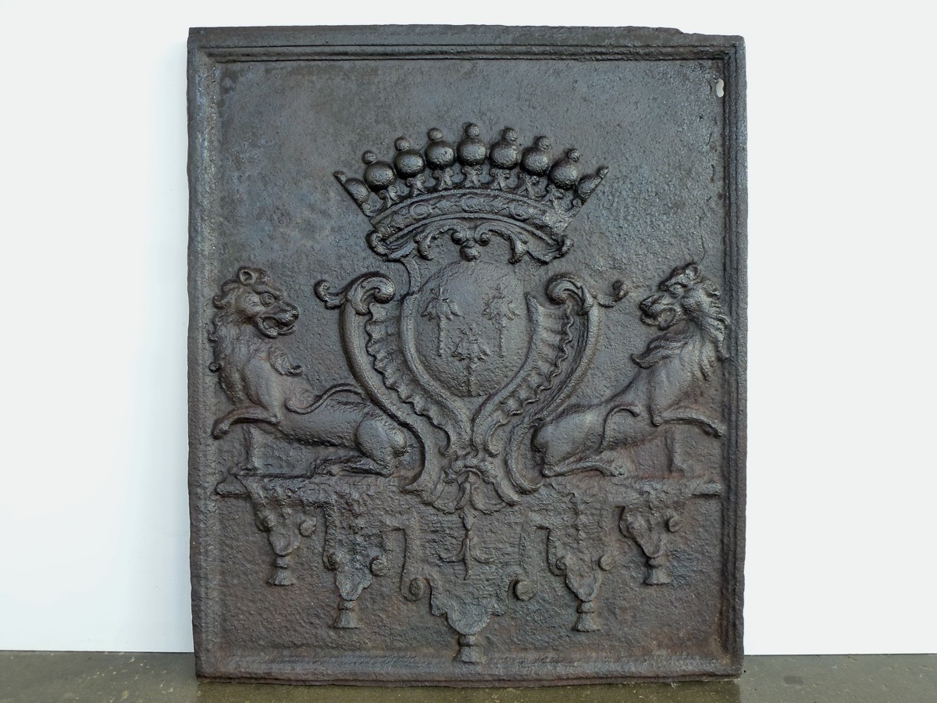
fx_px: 893
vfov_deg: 42.9
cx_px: 468
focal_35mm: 33
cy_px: 352
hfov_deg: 55.4
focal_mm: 5.9
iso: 160
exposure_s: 1/80
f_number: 3.6
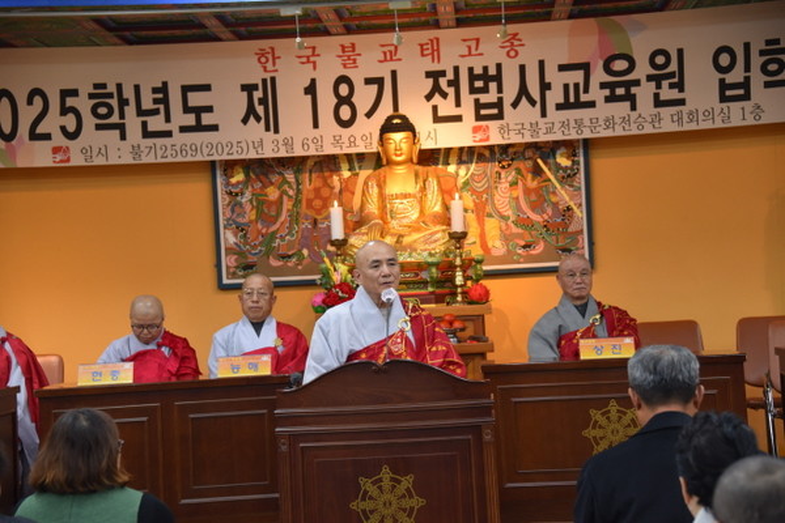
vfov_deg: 14.9
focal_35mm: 92
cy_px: 262
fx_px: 2006
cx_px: 392
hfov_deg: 22.1
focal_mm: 92
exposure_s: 1/60
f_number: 5.3
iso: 1250
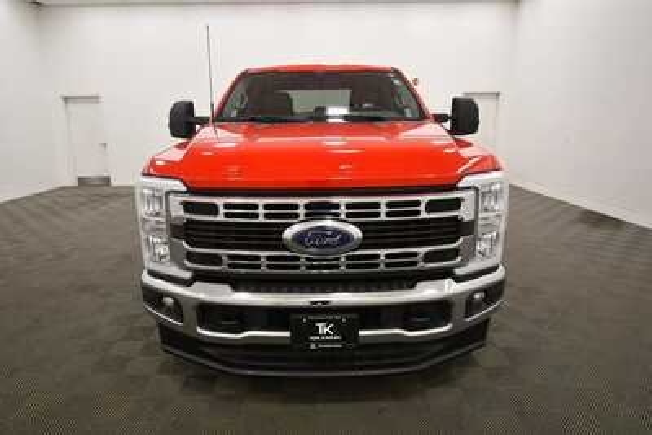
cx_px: 326
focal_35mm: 21
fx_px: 380
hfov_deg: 81.2
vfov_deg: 59.5
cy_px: 218
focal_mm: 14
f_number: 5
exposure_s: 1/200
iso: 800
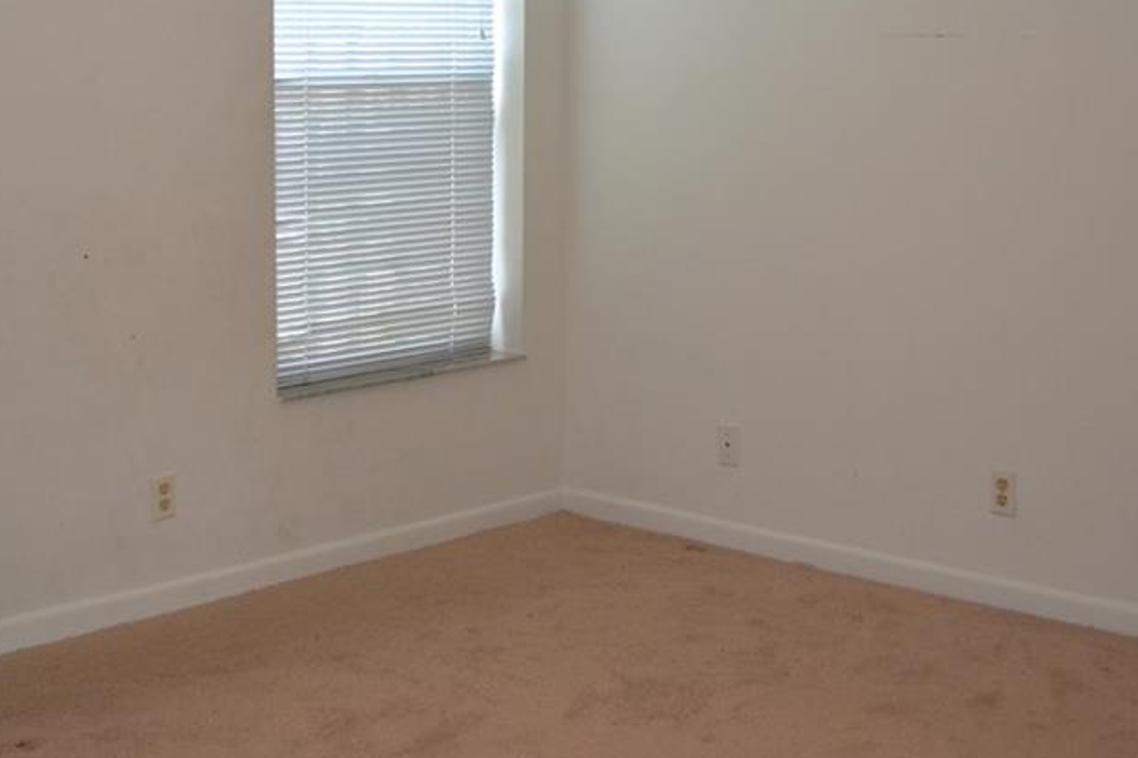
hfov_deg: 33.9
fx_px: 1864
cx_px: 512
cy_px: 166
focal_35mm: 59
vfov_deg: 22.7
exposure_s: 1/60
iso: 1250
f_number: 4
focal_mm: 24
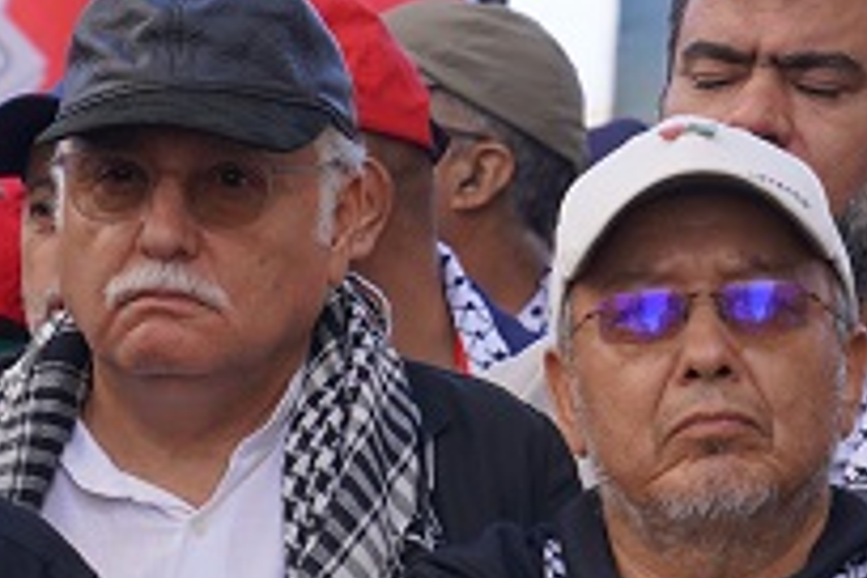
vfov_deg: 5.0
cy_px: 465
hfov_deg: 7.5
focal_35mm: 275
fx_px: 6622
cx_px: 684
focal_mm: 70
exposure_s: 1/250
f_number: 4
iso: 100
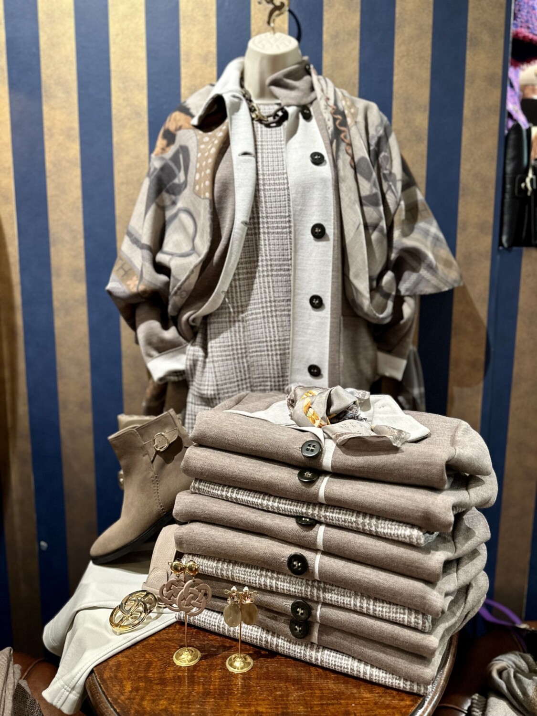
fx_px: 496
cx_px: 268
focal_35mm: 24
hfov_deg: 56.8
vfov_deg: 71.6
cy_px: 358
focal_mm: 6.86
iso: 200
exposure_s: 1/50
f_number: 1.78
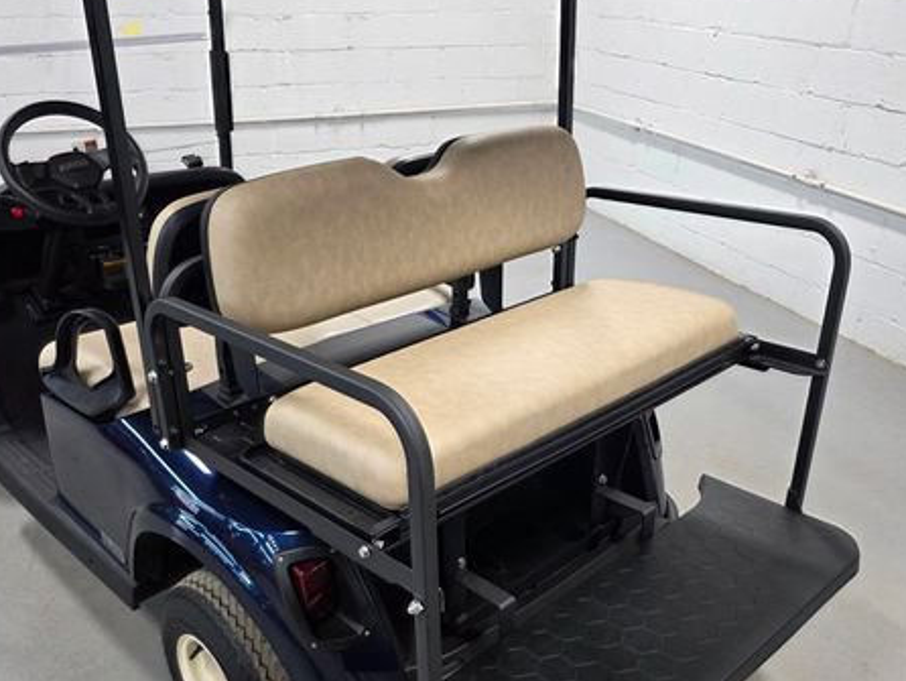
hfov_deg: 55.3
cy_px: 457
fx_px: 864
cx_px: 429
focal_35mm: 33
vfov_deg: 42.4
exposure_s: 1/120
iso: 125
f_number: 1.7
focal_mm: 6.3
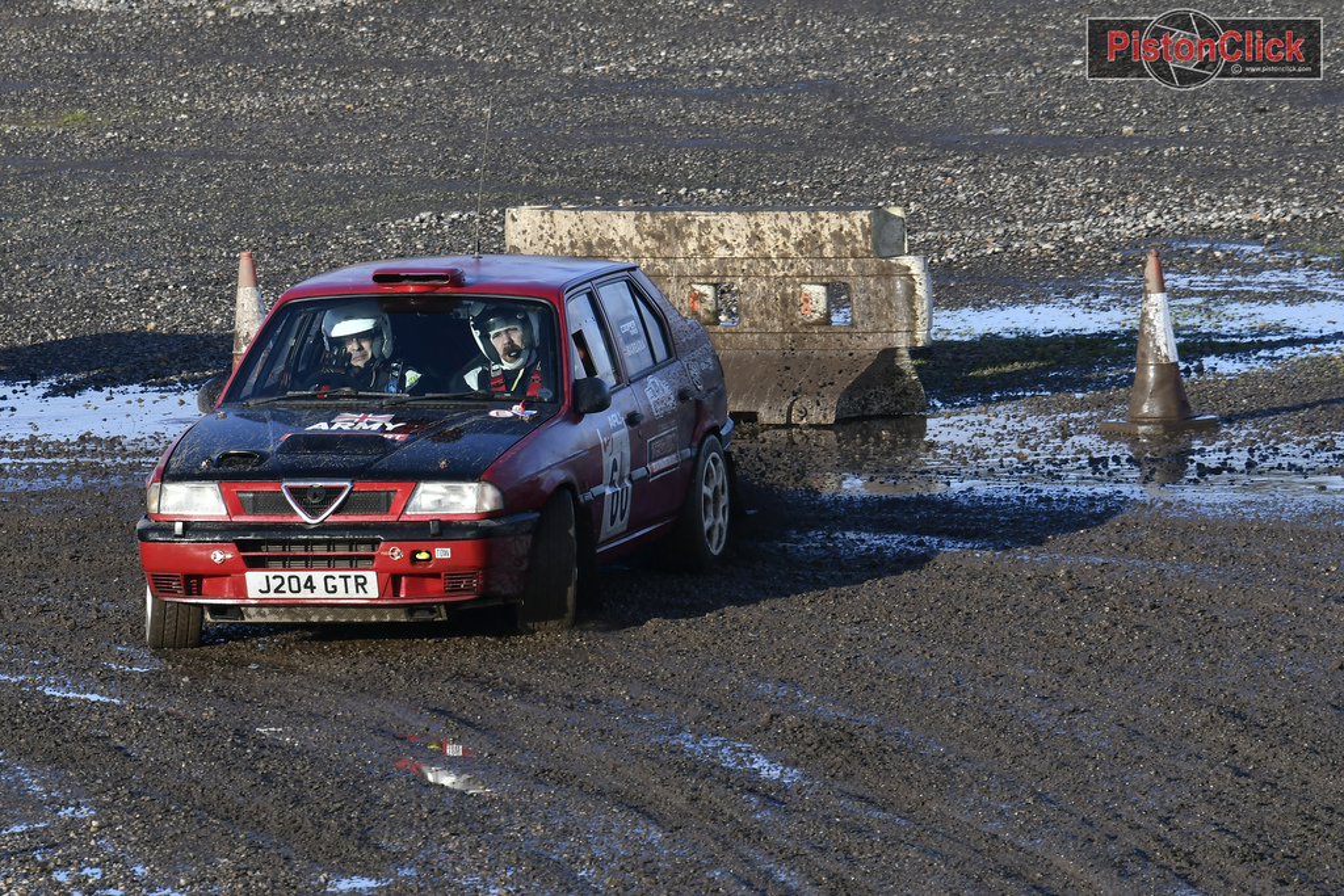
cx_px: 672
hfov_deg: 4.6
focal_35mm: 450
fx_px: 16801
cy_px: 448
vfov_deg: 3.1
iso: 160
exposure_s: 1/500
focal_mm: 300
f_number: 8
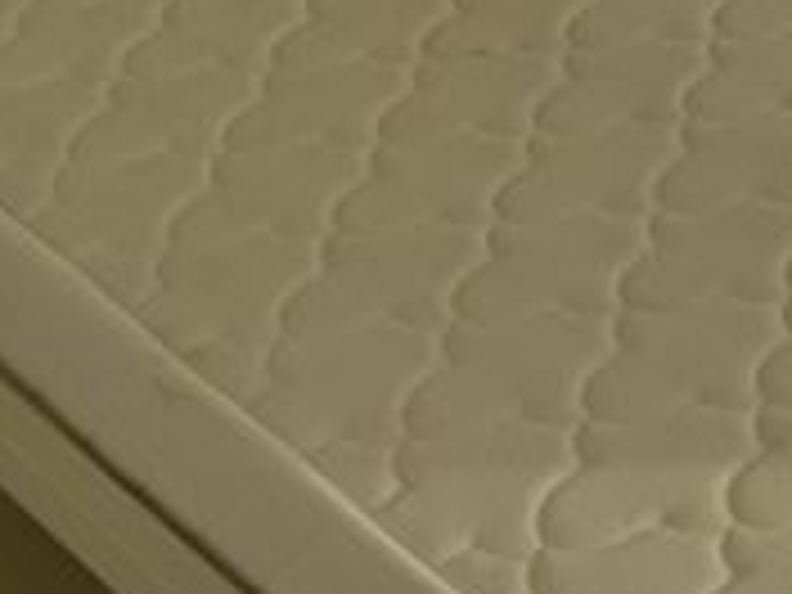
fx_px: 2700
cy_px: -189
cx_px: 1530
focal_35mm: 118
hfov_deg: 14.3
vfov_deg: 12.2
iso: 50
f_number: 1.6
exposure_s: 1/1318
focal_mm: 5.58
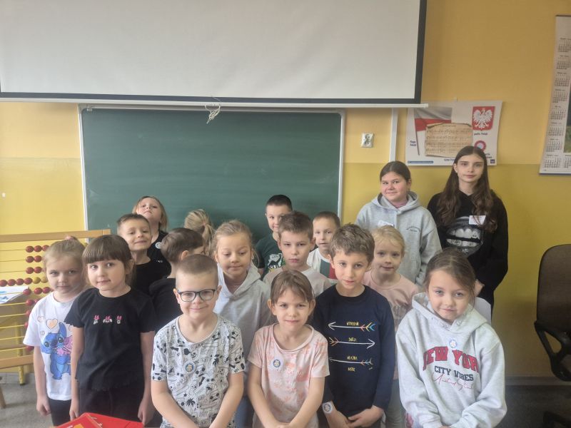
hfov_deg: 73.9
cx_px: 286
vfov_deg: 58.9
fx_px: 379
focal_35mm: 23
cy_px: 214
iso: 640
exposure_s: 1/100
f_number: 1.8
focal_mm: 5.4
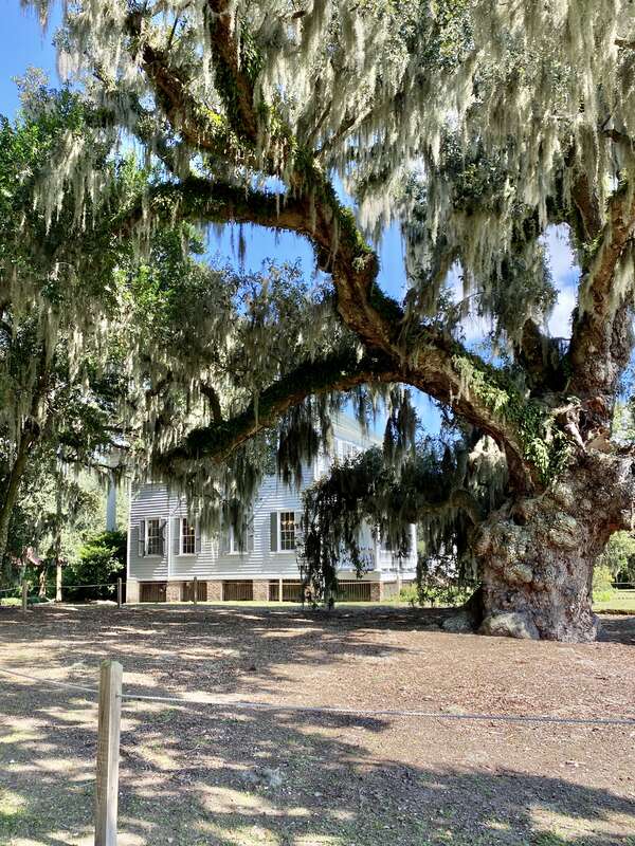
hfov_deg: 53.1
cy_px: 423
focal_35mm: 26
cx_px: 318
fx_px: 636
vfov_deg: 67.3
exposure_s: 1/522
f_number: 1.8
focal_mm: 4.25
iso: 32
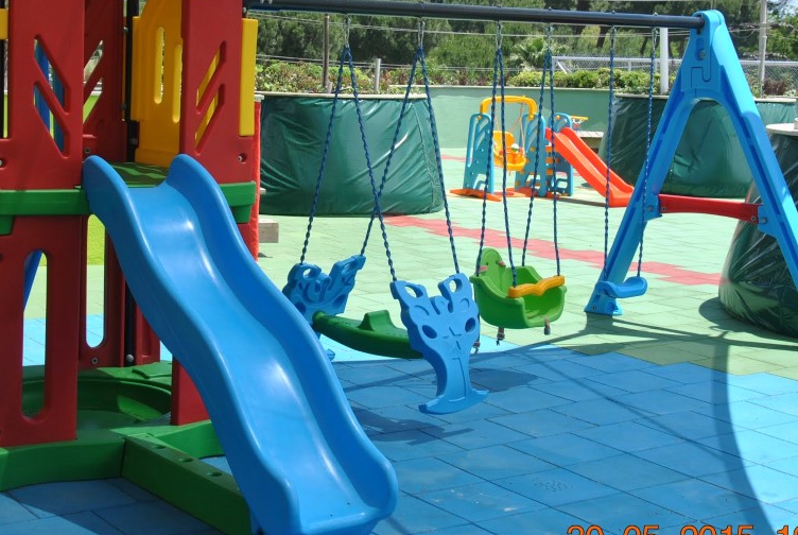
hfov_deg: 32.4
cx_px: 375
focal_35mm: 62
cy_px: 193
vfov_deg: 22.0
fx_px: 1371
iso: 100
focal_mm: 27
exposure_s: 1/250
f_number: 8
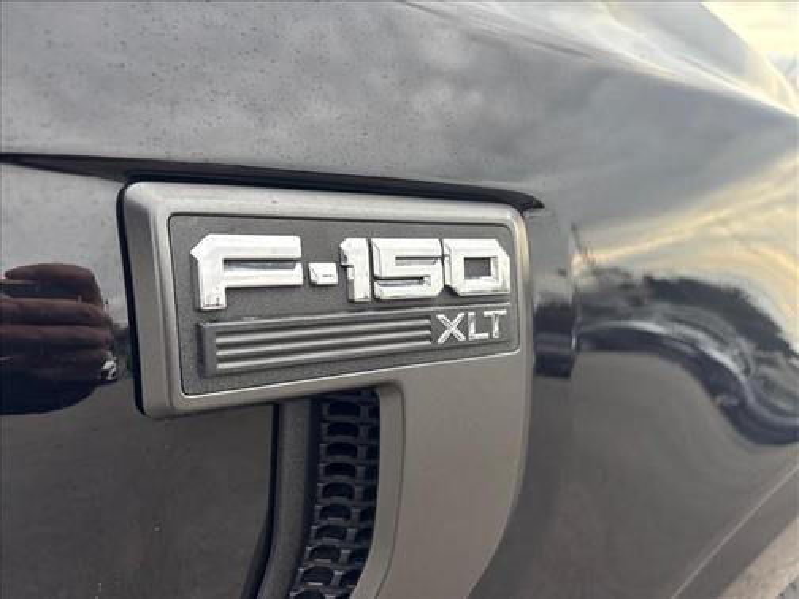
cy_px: 300
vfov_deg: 53.1
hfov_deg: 67.3
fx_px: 600
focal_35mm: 26
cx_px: 400
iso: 64
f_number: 1.6
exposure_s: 1/402
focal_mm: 5.96
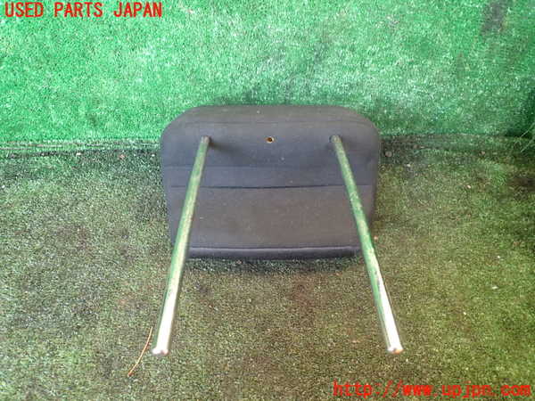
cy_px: 200
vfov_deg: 54.9
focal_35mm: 25
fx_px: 386
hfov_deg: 69.4
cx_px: 268
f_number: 2
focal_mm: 4.5
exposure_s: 1/30
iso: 250
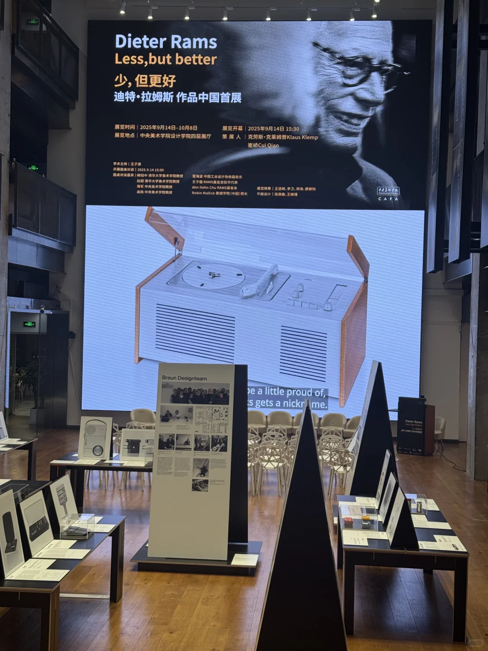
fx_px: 902
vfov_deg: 39.7
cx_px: 244
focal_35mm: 48
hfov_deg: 30.3
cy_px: 326
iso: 50
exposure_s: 1/120
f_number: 1.78
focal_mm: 6.76
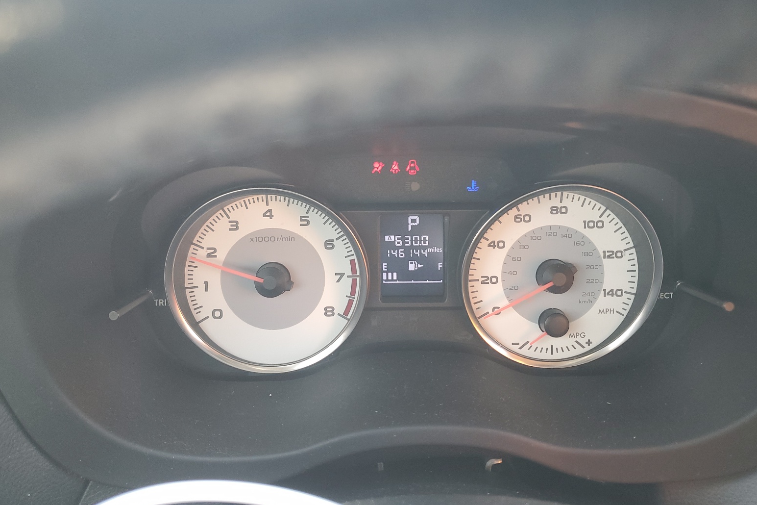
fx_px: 589
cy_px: 224
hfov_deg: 65.5
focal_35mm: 28
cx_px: 384
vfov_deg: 46.3
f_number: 1.5
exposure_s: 1/120
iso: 68
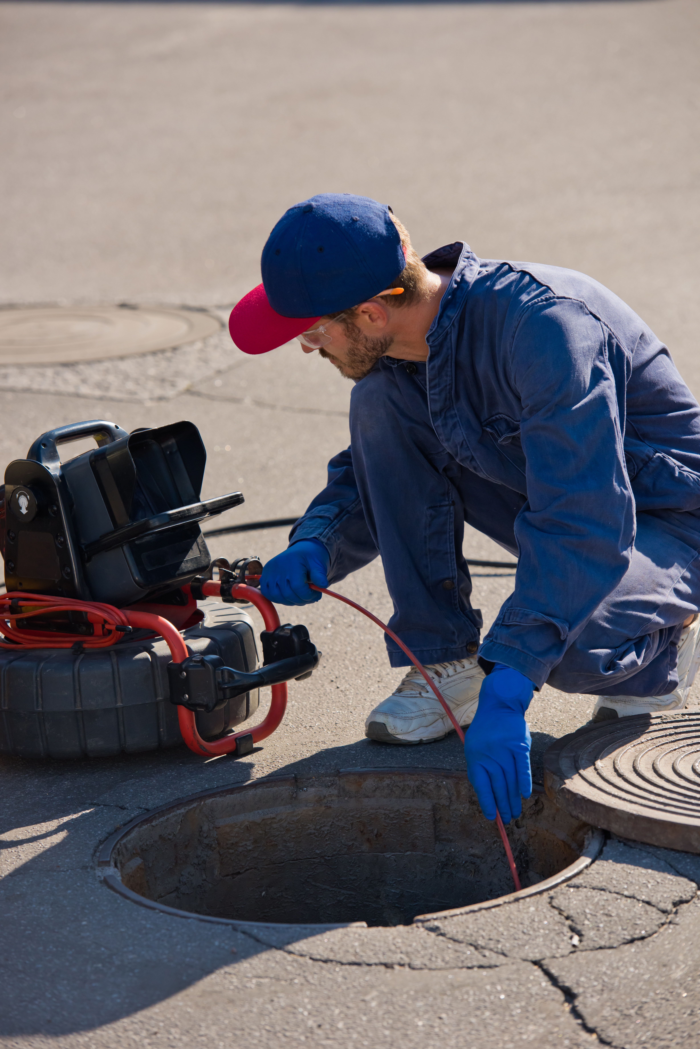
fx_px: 4226
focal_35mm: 145
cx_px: 350
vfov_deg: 14.1
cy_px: 524
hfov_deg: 9.5
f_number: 4.5
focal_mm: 145
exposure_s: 1/1600
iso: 320
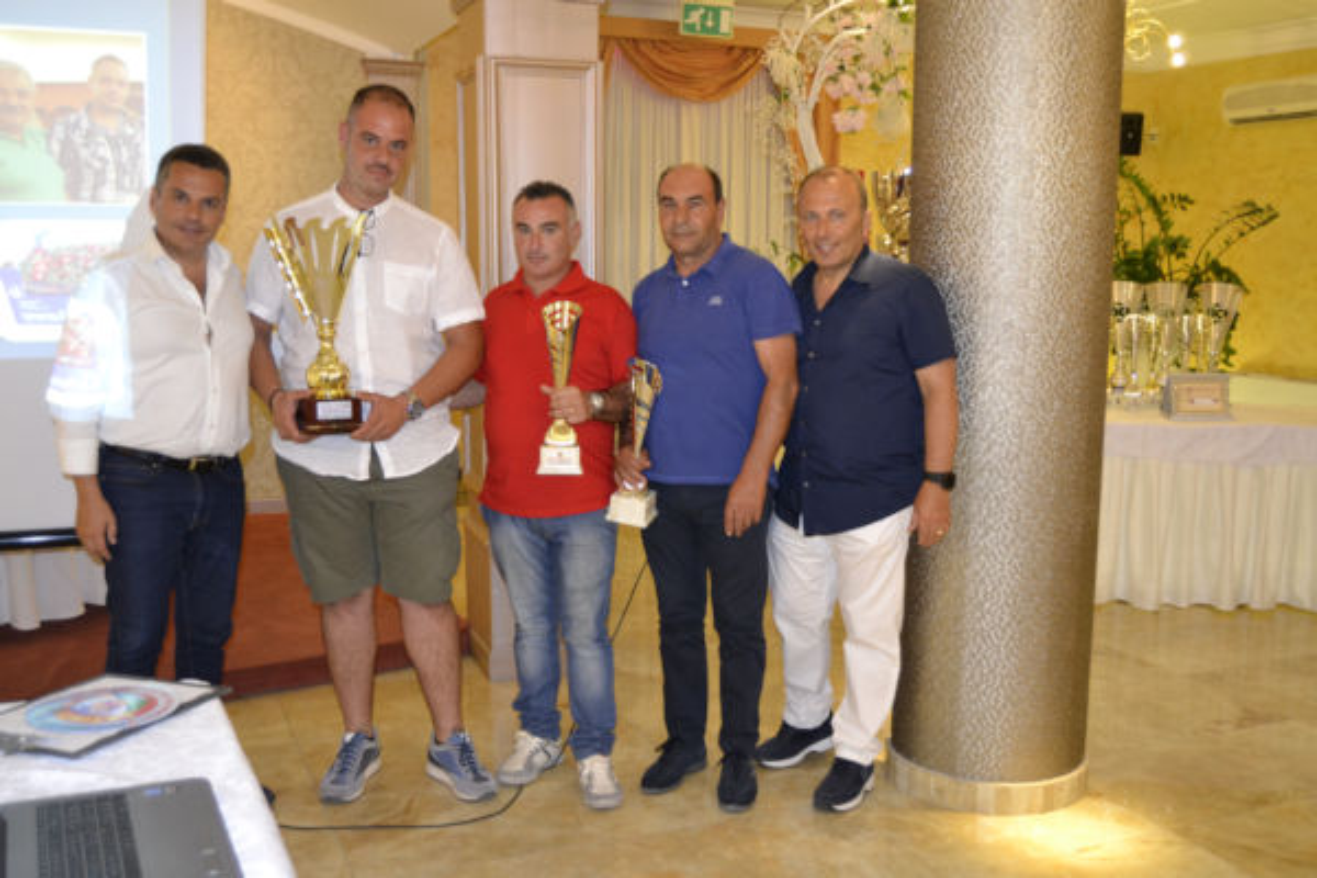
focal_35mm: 36
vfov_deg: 36.9
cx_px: 658
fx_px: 1317
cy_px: 439
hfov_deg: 53.1
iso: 1600
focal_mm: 24
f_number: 3.8
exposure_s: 1/60
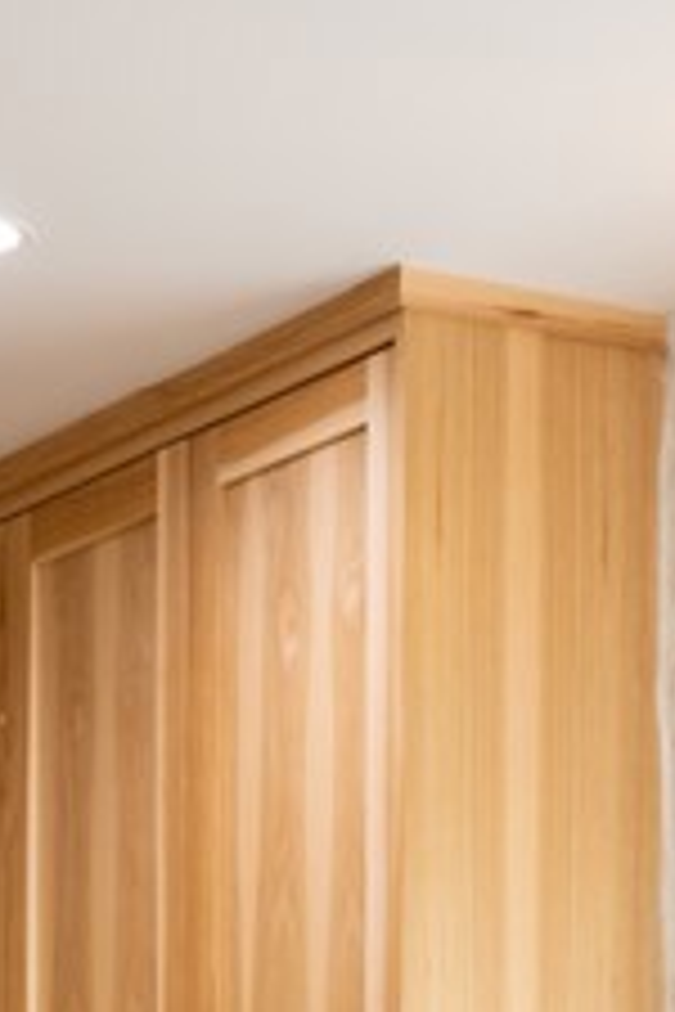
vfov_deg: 11.8
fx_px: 4612
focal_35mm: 164
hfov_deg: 8.3
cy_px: 1637
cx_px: 711
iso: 400
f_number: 4
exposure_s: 1/50
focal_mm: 34
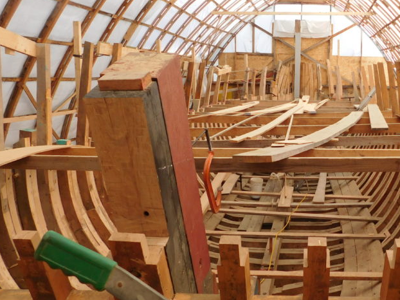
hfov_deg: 48.1
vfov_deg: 38.6
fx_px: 427
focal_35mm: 37
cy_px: 146
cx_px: 304
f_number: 3
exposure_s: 1/400
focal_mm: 4
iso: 125
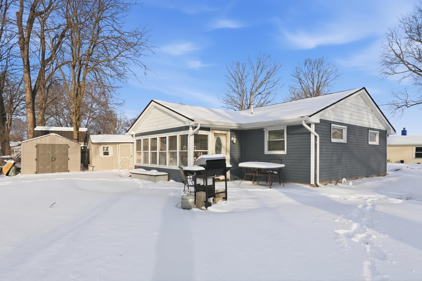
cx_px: 211
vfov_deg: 57.8
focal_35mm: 22
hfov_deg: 79.2
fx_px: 255
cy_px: 140
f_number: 5.6
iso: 800
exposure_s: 1/4000
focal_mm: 14.5
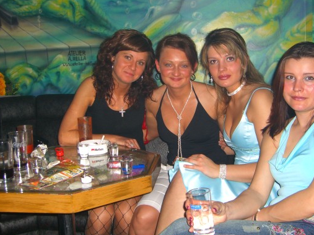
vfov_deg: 32.1
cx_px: 169
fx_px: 408
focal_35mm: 45
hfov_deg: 42.1
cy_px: 106
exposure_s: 1/60
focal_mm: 7.9
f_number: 2.8
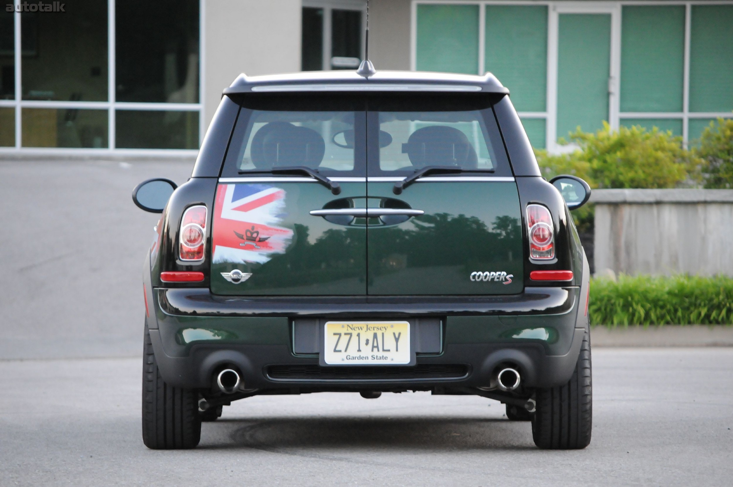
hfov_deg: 10.2
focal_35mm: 202
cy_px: 244
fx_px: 4118
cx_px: 366
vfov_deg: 6.8
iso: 2000
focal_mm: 135
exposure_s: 1/100
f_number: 5
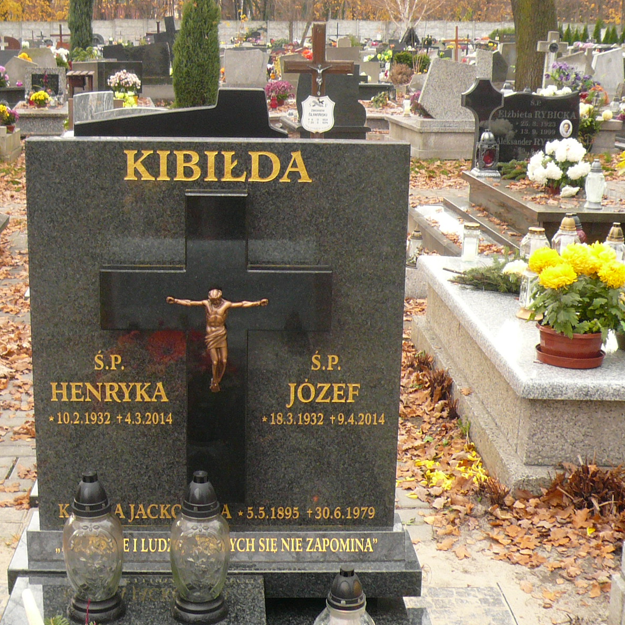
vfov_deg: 31.6
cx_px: 261
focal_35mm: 54
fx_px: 1103
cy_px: 312
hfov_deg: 31.6
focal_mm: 4.9
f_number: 2.9
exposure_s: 1/80
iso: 100
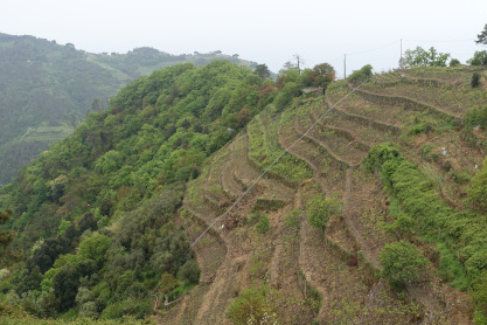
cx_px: 281
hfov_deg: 46.2
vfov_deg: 31.9
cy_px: 157
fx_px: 568
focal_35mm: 42
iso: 125
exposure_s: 1/100
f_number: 5.6
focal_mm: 12.99
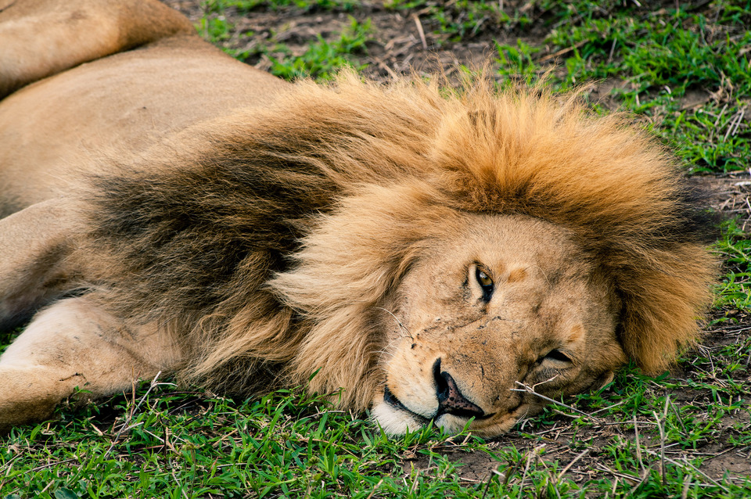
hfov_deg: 6.9
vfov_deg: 4.6
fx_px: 6252
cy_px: 250
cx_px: 376
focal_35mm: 300
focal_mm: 200
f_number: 7.1
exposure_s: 1/160
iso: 200
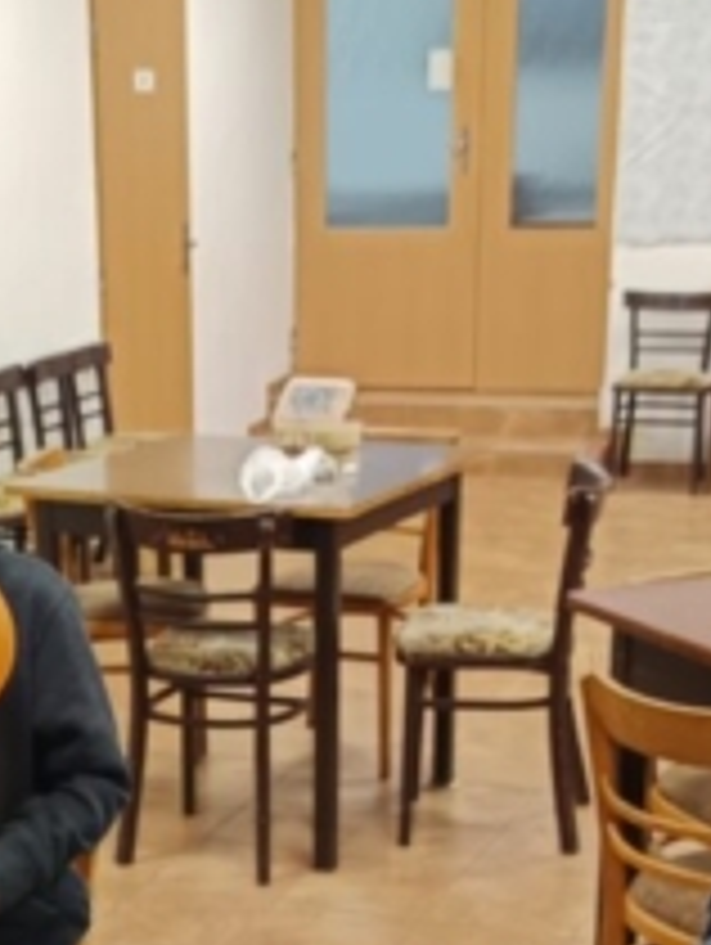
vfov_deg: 25.4
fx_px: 1995
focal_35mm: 73
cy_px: 940
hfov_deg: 20.0
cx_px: 130
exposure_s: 1/50
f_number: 1.7
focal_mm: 5.31
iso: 322
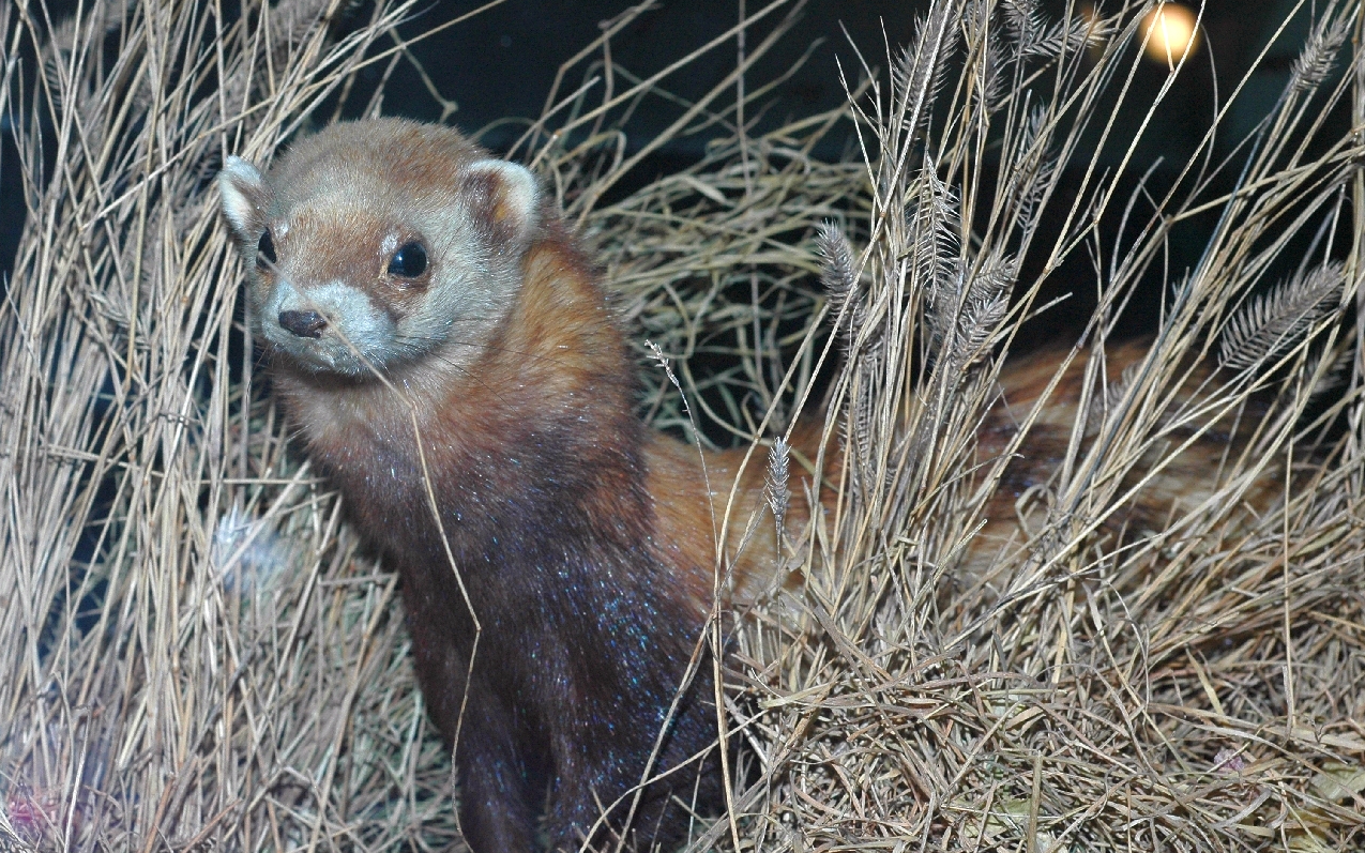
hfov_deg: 22.6
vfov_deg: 14.2
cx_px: 684
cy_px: 435
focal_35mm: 92
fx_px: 3423
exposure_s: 1/60
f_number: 13
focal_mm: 60
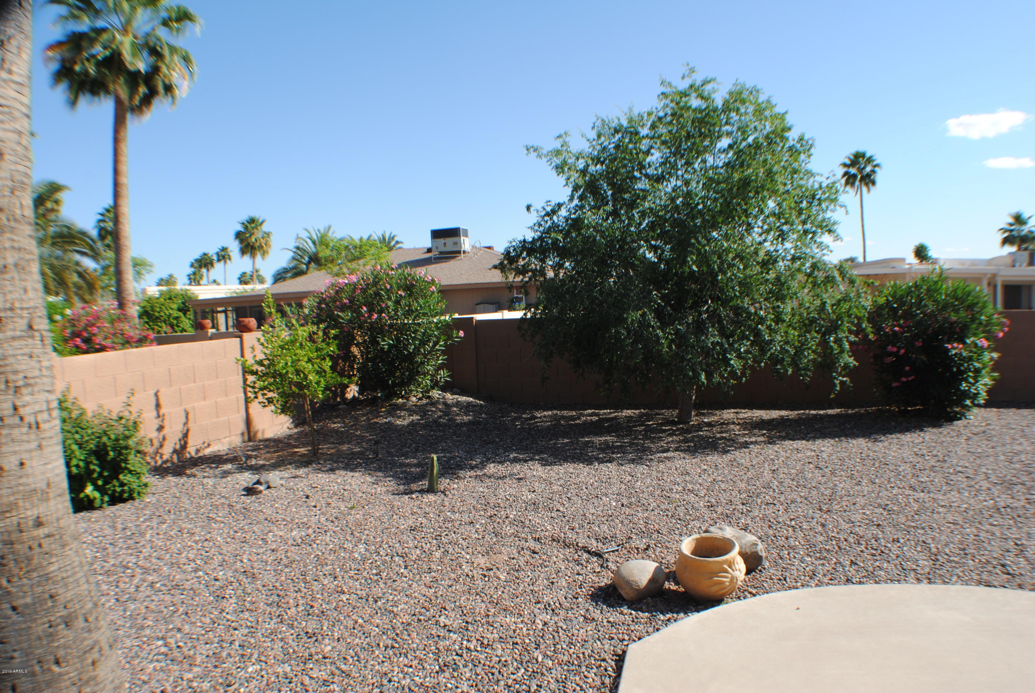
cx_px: 518
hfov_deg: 61.9
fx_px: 863
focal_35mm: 30
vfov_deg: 43.7
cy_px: 346
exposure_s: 1/100
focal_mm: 20
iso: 100
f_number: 10
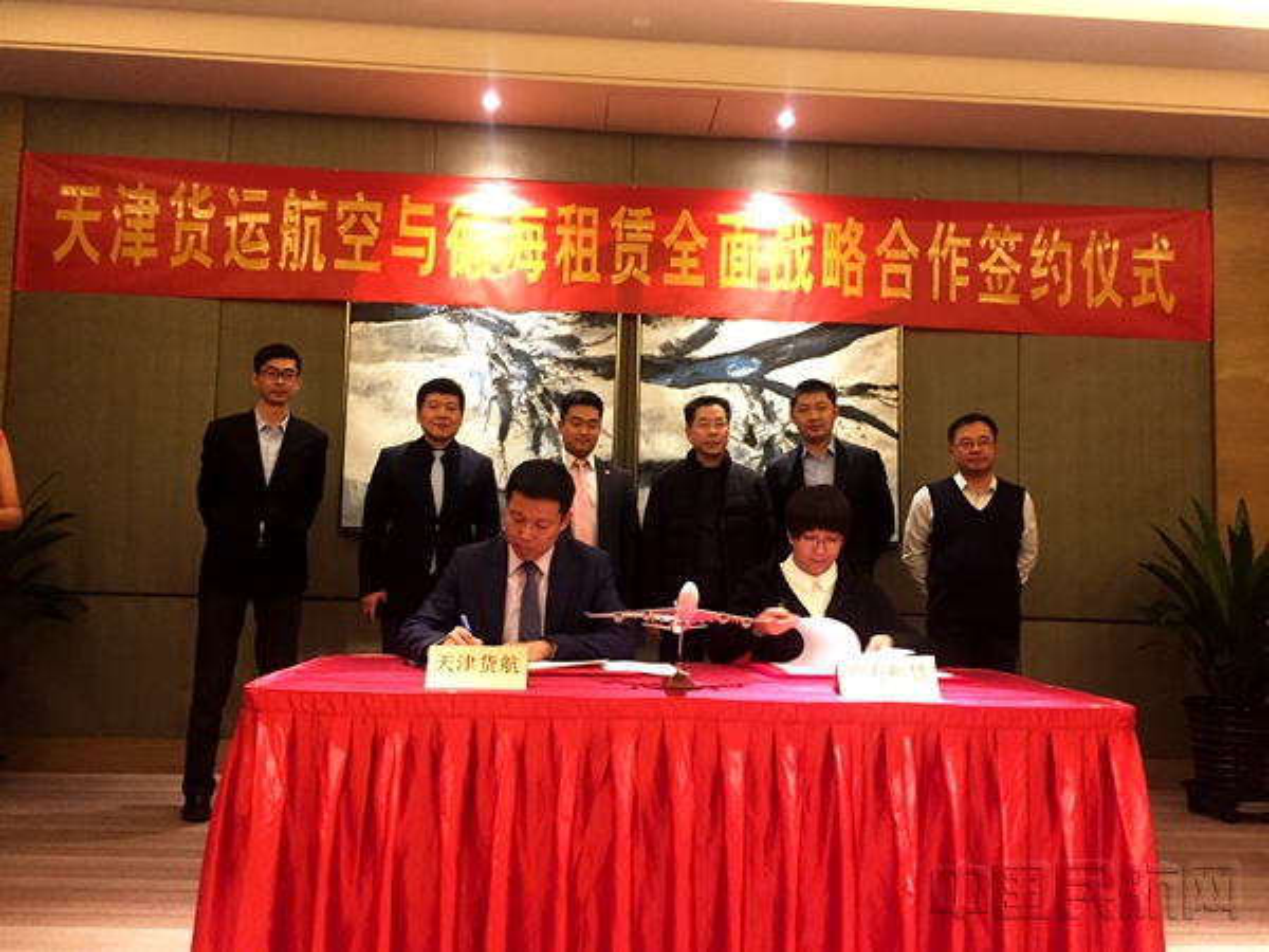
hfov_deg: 61.7
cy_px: 476
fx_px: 1063
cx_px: 634
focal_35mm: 29
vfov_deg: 48.2
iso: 250
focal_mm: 4.15
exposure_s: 1/20
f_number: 2.2
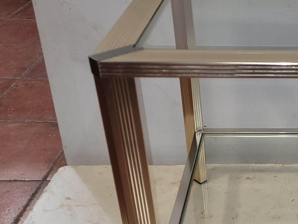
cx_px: 305
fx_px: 560
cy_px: 162
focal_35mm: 65
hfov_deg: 27.9
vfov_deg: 22.4
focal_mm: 5.4
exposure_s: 1/50
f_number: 1.8
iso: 100
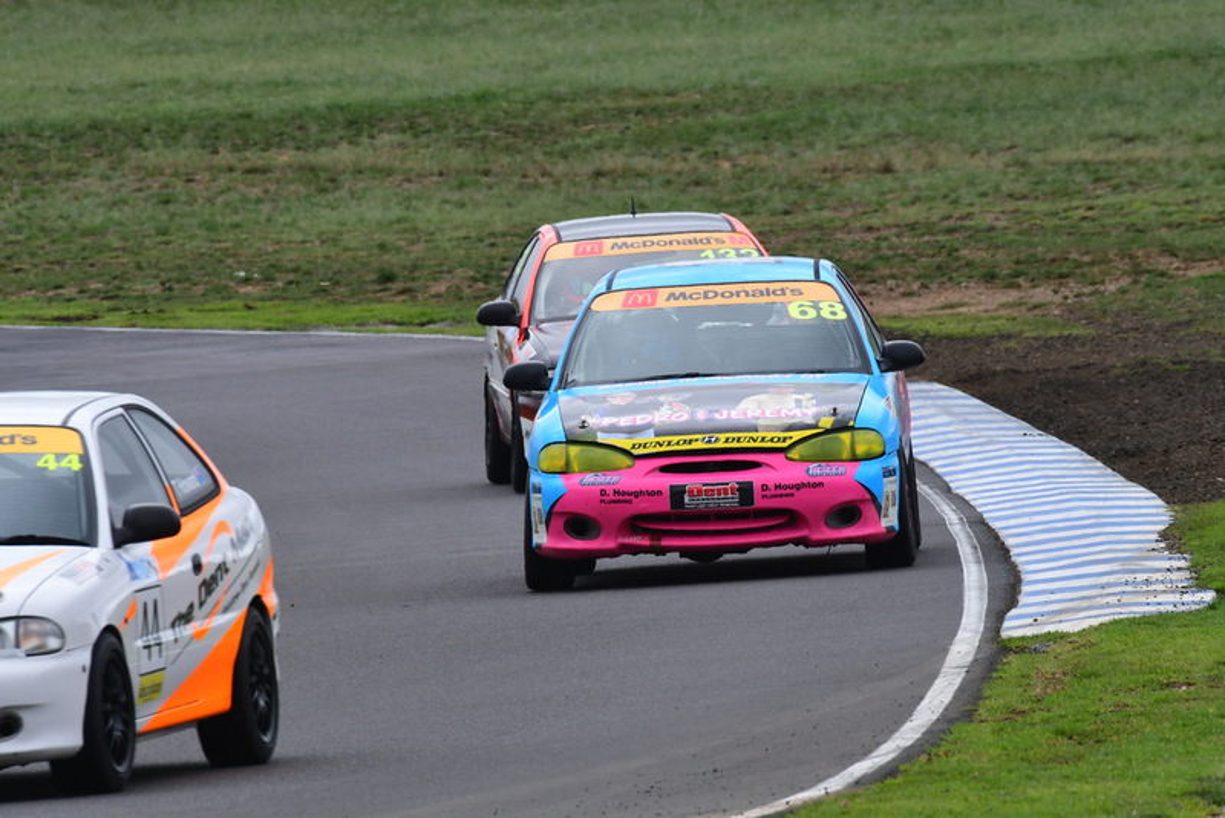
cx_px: 612
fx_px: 24508
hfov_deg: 2.9
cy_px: 409
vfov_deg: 1.9
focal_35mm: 720
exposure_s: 1/640
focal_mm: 480
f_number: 13
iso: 640
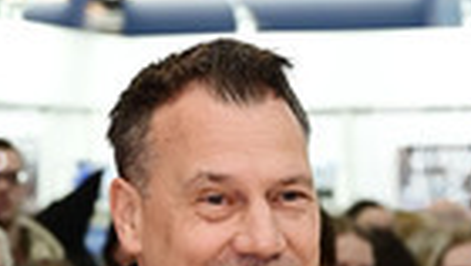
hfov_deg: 11.2
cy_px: 636
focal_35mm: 192
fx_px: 2400
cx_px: 239
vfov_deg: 6.1
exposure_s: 1/200
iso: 1600
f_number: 5
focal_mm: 64
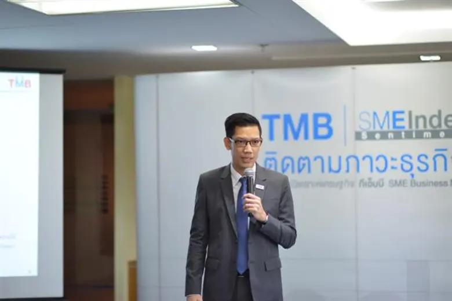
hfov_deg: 23.9
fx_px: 1067
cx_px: 226
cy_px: 150
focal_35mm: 85
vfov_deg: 16.1
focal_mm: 85
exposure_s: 1/1000
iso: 2800
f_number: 1.4
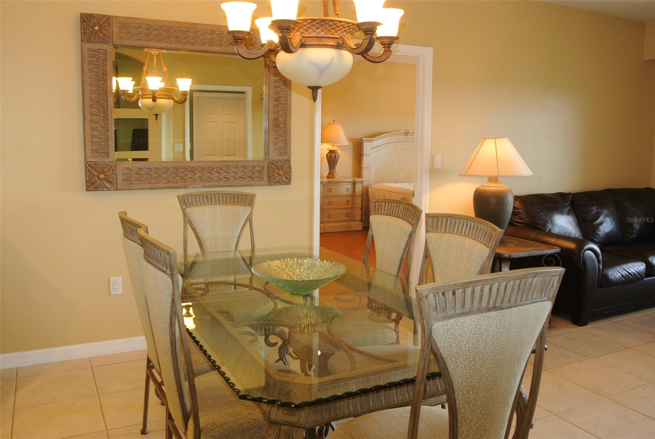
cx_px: 328
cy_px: 220
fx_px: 547
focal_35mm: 30
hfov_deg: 61.8
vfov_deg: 43.8
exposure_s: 1/20
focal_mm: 11.4
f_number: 5.6
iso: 400
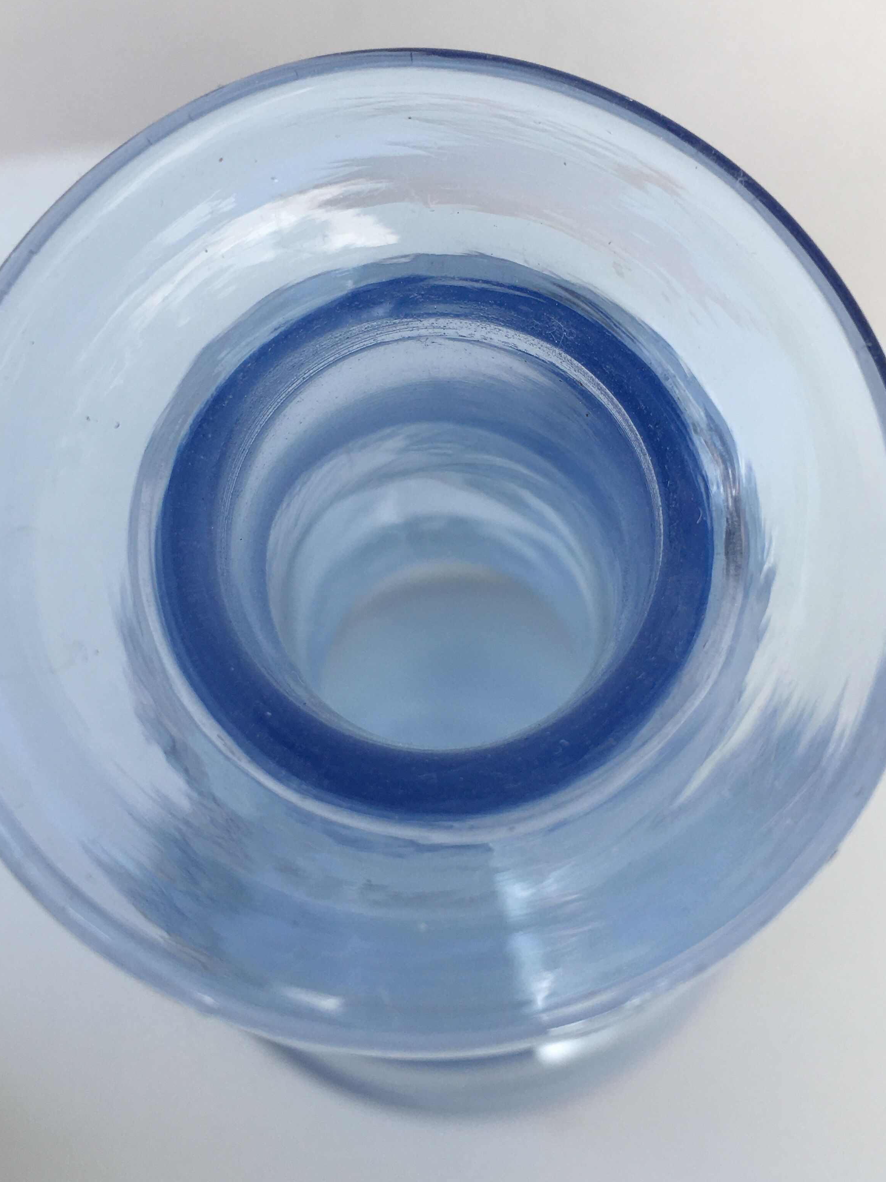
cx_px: 468
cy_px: 546
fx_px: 1297
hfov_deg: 37.7
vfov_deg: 48.9
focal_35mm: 38
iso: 25
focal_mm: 4.15
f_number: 2.2
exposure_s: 1/481
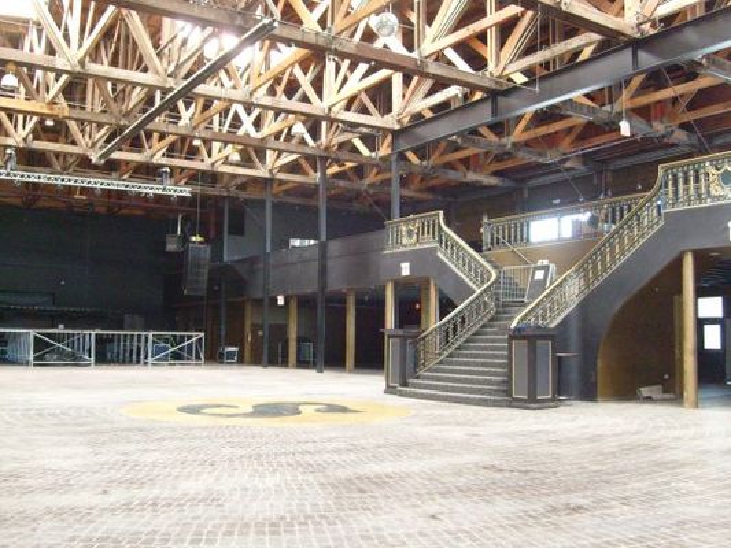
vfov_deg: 40.7
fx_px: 739
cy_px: 274
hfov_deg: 52.6
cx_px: 366
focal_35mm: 35
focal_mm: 5.8
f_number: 2.8
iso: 400
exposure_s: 1/45
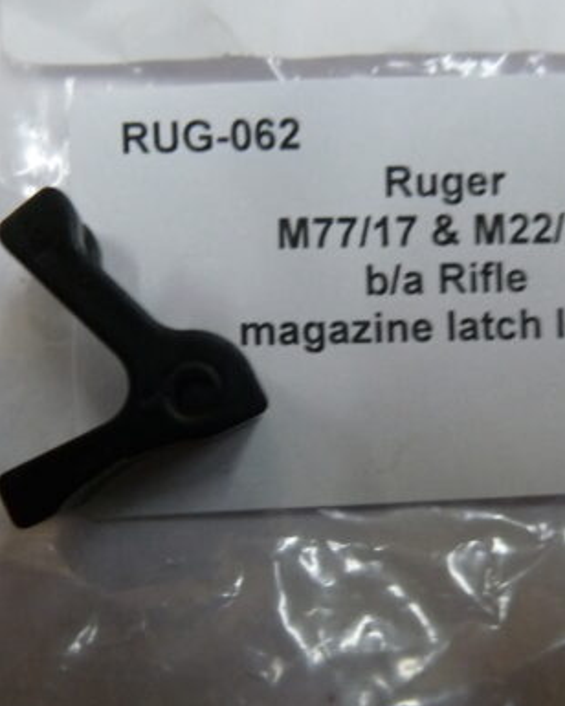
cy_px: 391
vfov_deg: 47.9
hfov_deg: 39.1
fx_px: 794
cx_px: 314
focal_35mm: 38
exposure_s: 1/30
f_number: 3.3
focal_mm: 4.1
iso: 320
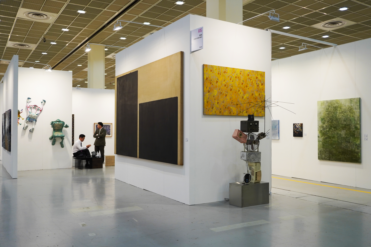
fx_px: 325
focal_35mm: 32
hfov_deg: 59.5
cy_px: 124
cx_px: 186
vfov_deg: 41.7
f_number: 4
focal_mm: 21
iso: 320
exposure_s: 1/160
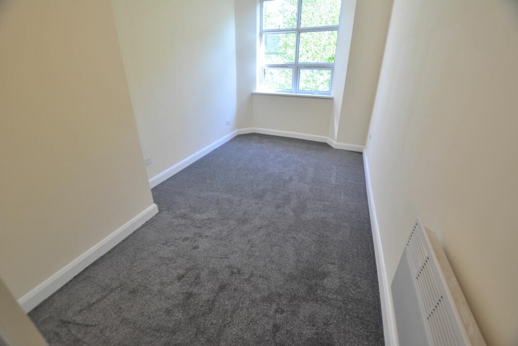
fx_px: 216
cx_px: 259
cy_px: 173
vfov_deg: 77.3
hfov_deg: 100.4
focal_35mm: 15
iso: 400
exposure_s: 1/100
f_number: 5
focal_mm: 10
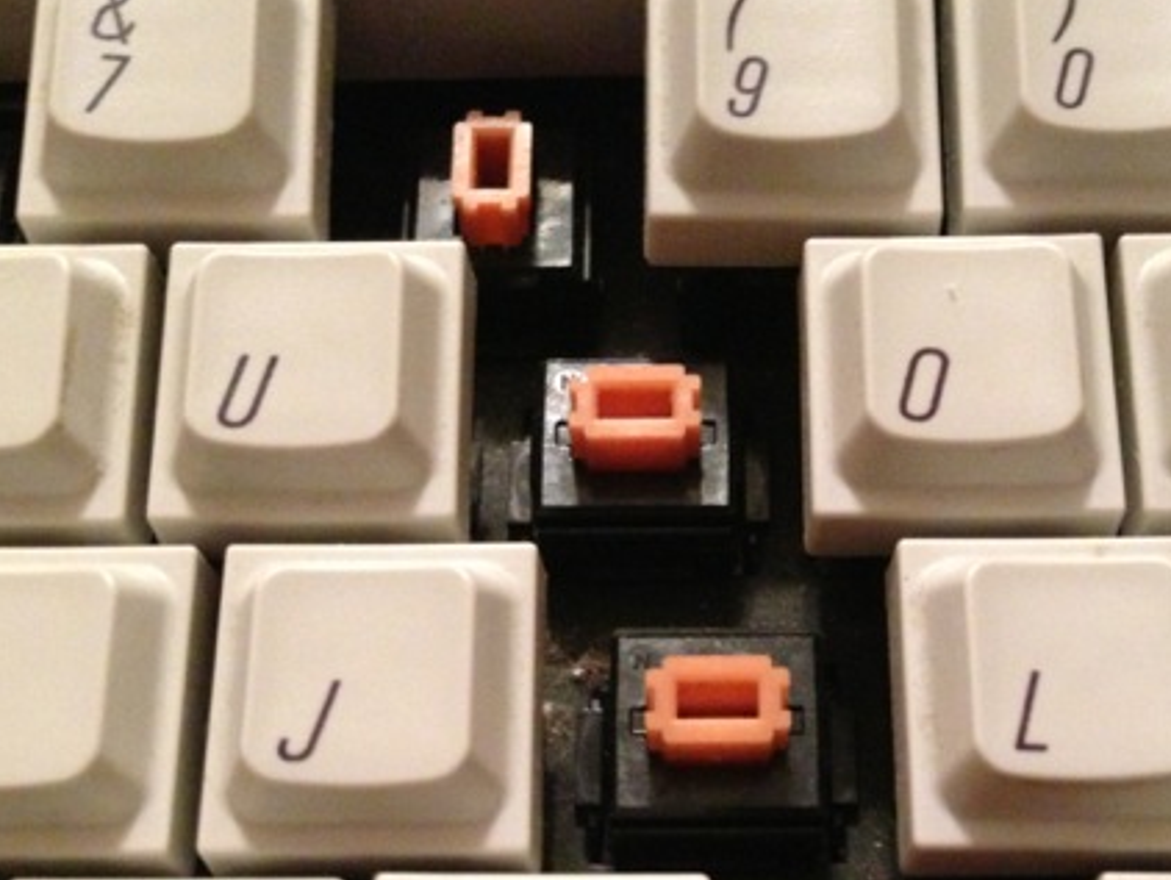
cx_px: 655
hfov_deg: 38.1
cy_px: 594
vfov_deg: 28.9
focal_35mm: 50
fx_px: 1692
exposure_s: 1/15
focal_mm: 4.13
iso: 800
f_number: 2.4
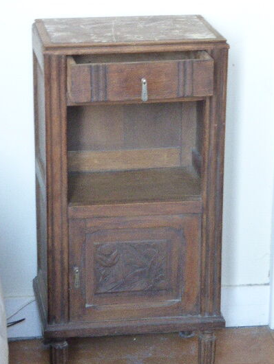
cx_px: 138
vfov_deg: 14.7
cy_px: 212
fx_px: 1413
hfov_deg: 11.1
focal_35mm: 134
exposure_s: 1/8
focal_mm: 18.2
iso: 1000
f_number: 5.3
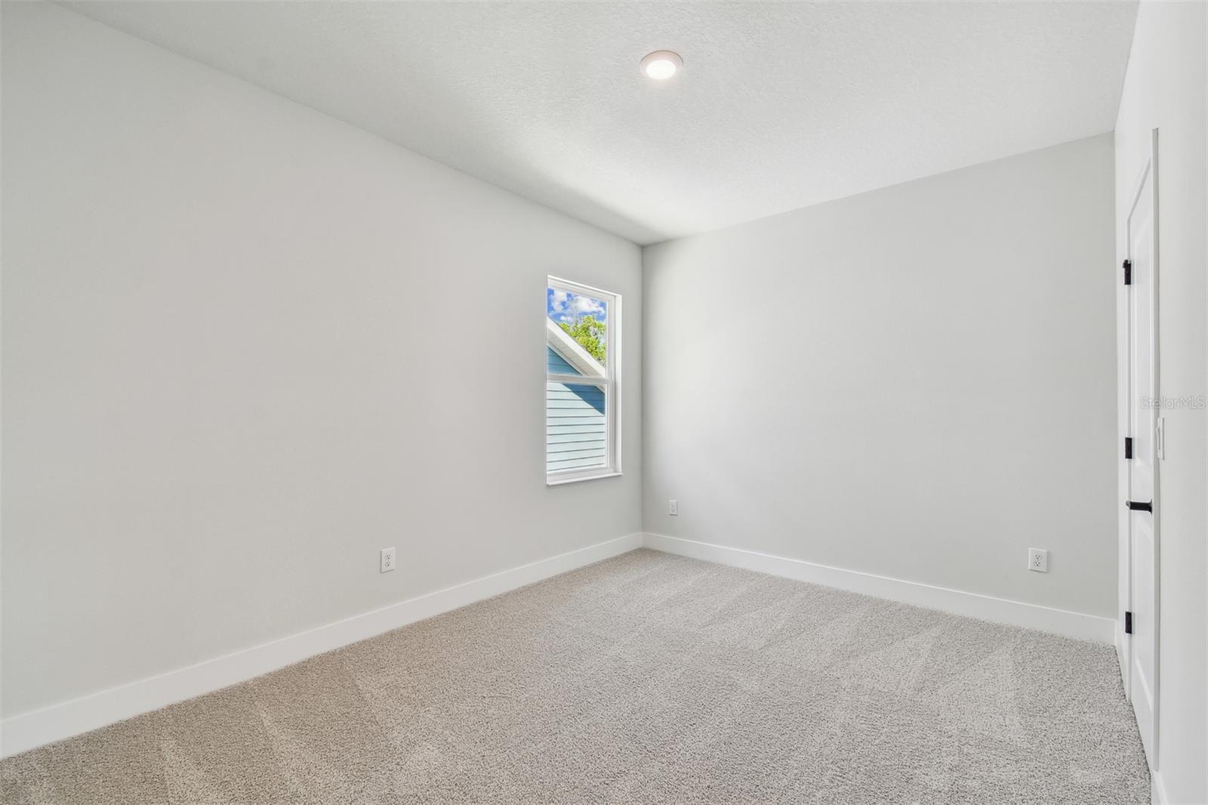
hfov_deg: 100.4
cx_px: 604
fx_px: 503
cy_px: 402
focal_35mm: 15
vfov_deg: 77.3
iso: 100
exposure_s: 1/8
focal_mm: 10
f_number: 7.1
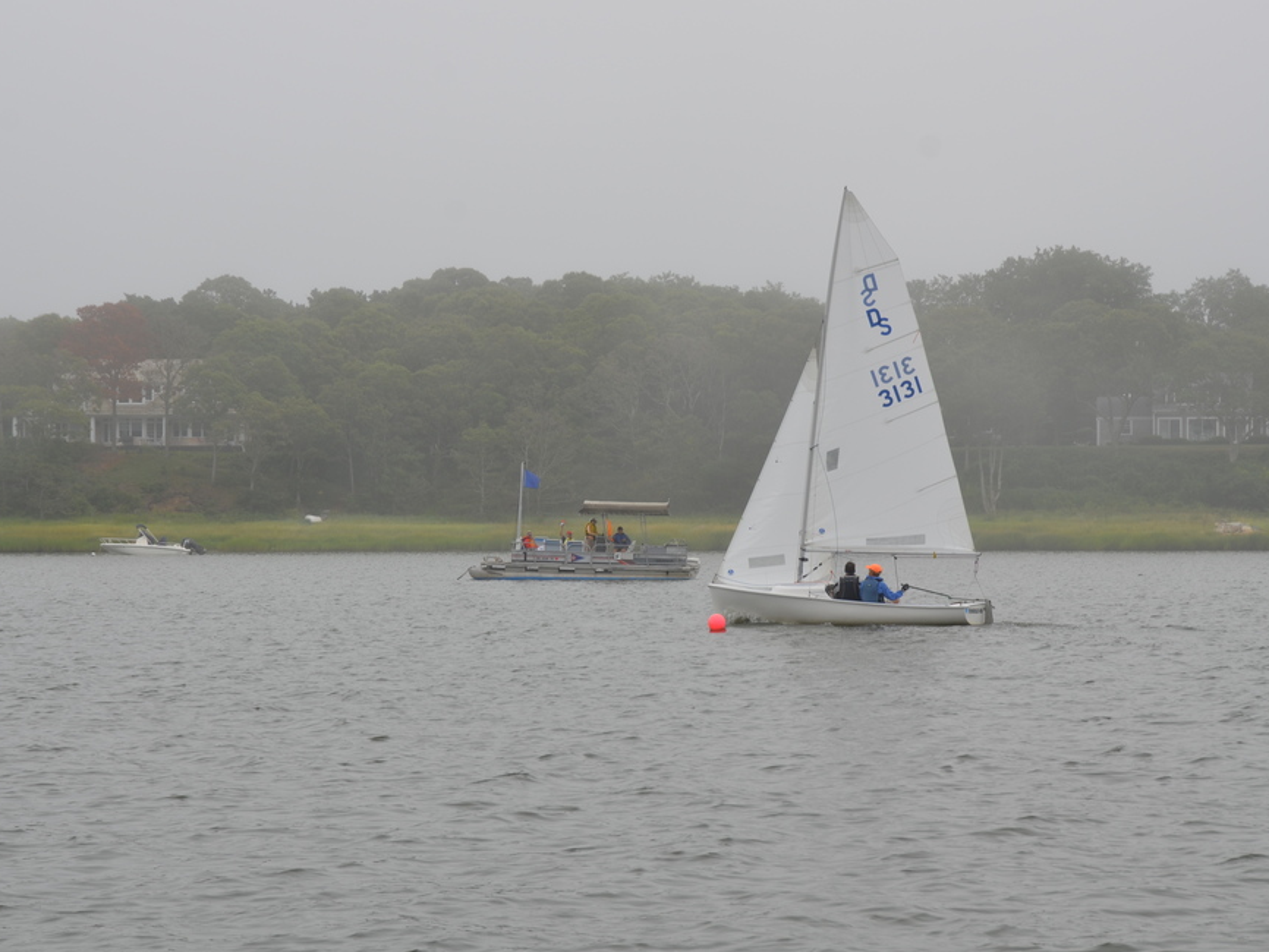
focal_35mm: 111
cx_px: 611
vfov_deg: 13.4
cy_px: 472
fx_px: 4054
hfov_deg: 17.8
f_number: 9
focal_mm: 65
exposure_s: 1/320
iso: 100
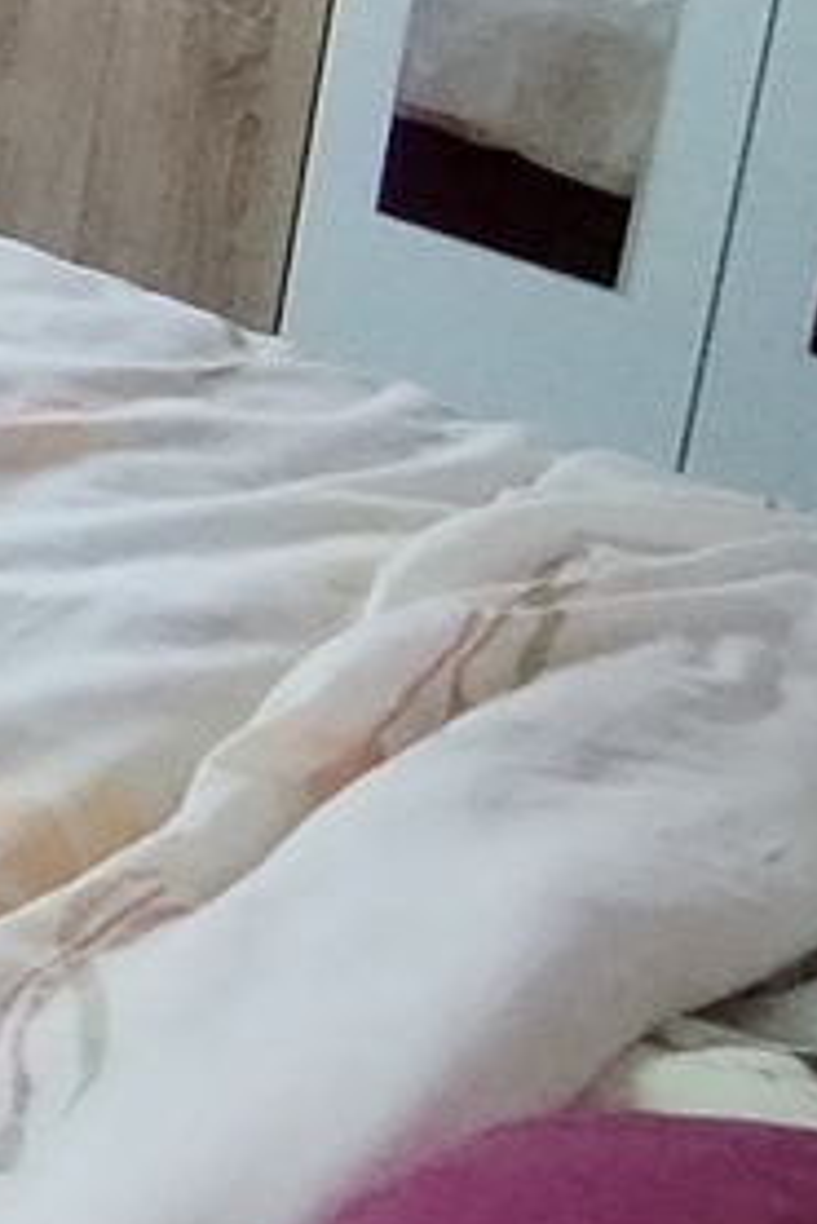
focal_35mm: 64
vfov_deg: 26.5
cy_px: -376
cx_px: -1442
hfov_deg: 12.5
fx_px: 2176
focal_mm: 1.42
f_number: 2.2
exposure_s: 1/33.3
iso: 473
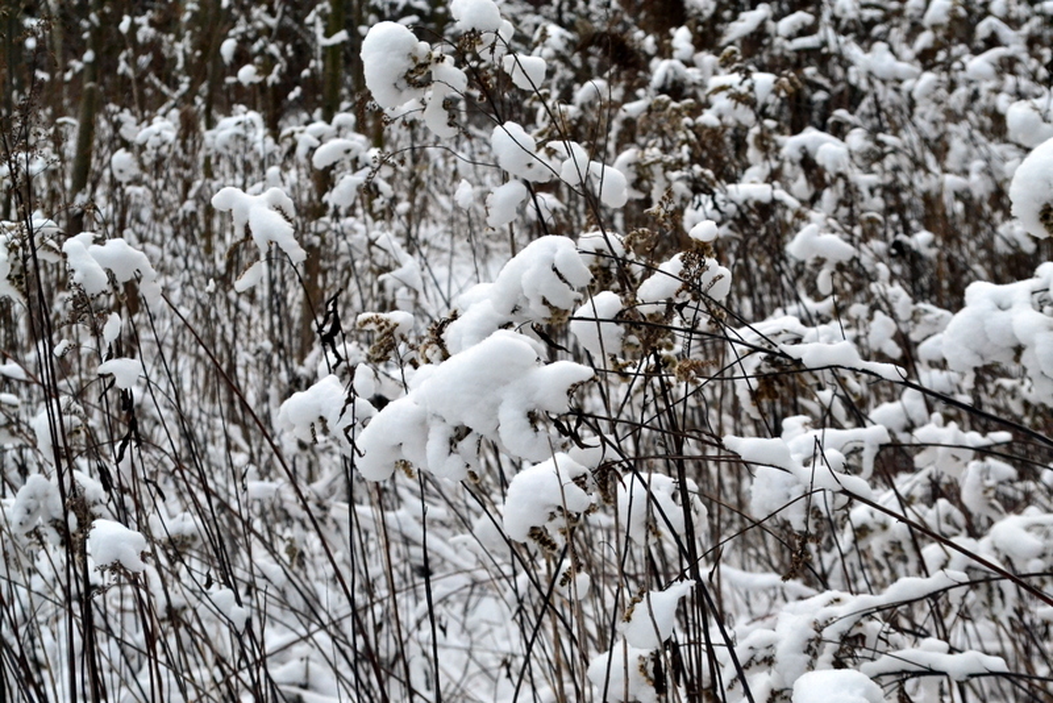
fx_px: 2282
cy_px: 352
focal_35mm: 78
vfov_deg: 17.5
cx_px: 526
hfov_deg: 26.0
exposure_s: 1/250
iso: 3200
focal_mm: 52
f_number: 10
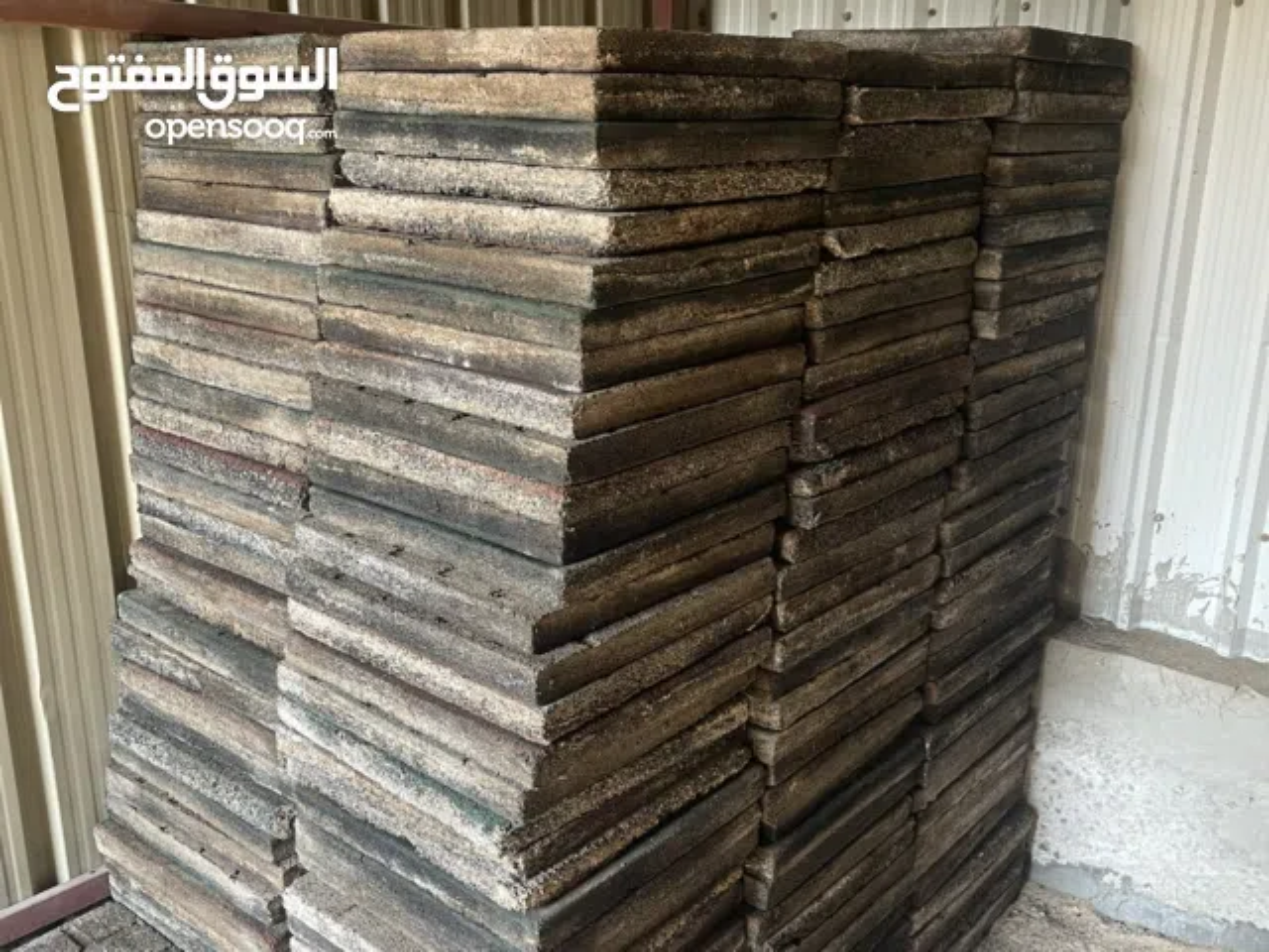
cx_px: 634
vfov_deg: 54.9
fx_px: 916
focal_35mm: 25
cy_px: 476
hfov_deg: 69.4
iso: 125
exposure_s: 1/71
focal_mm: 5.1
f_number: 1.6
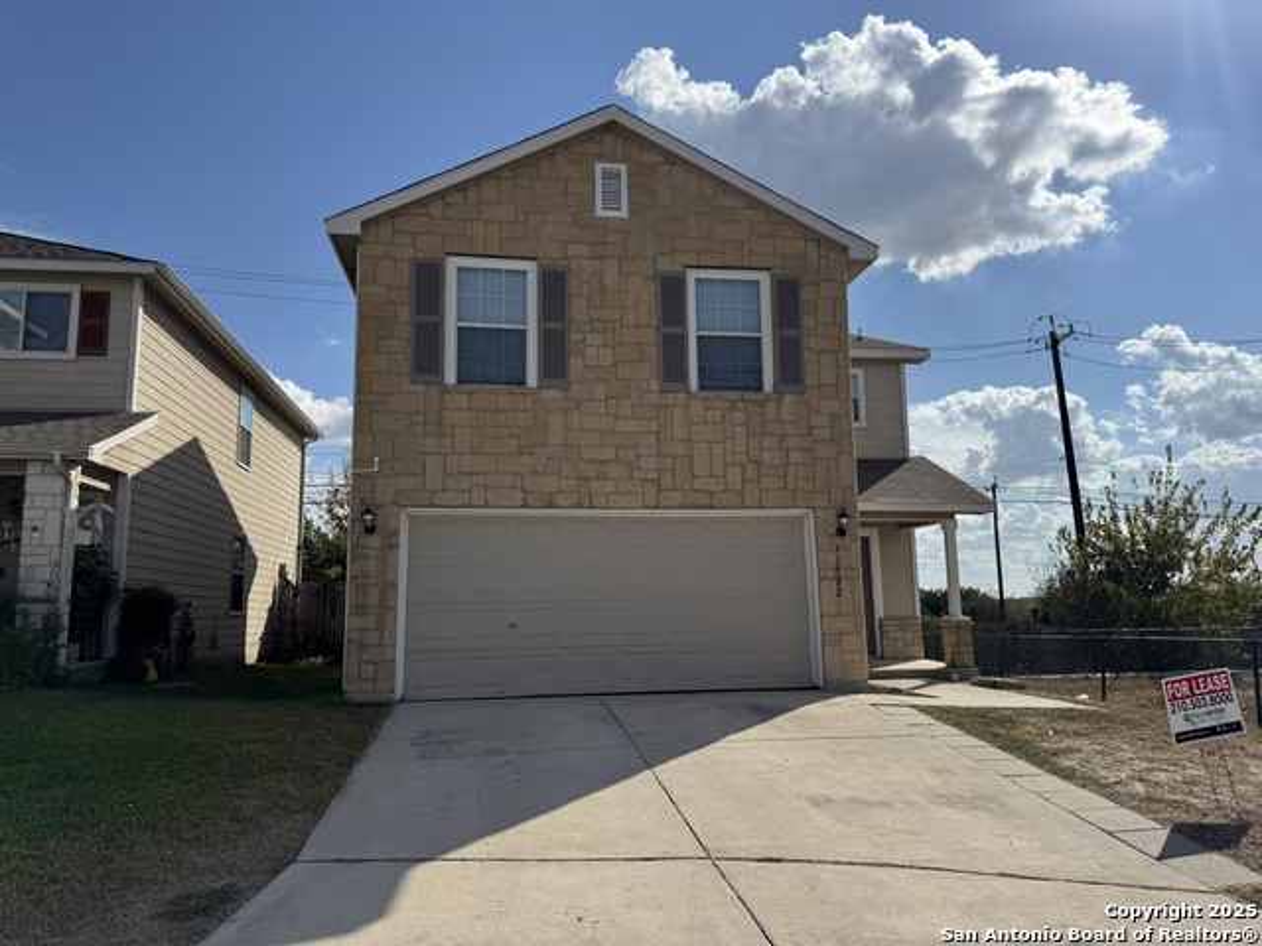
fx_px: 875
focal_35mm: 24
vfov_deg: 56.8
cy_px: 473
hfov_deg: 71.6
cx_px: 631
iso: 80
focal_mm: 6.76
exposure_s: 1/9009
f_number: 1.78
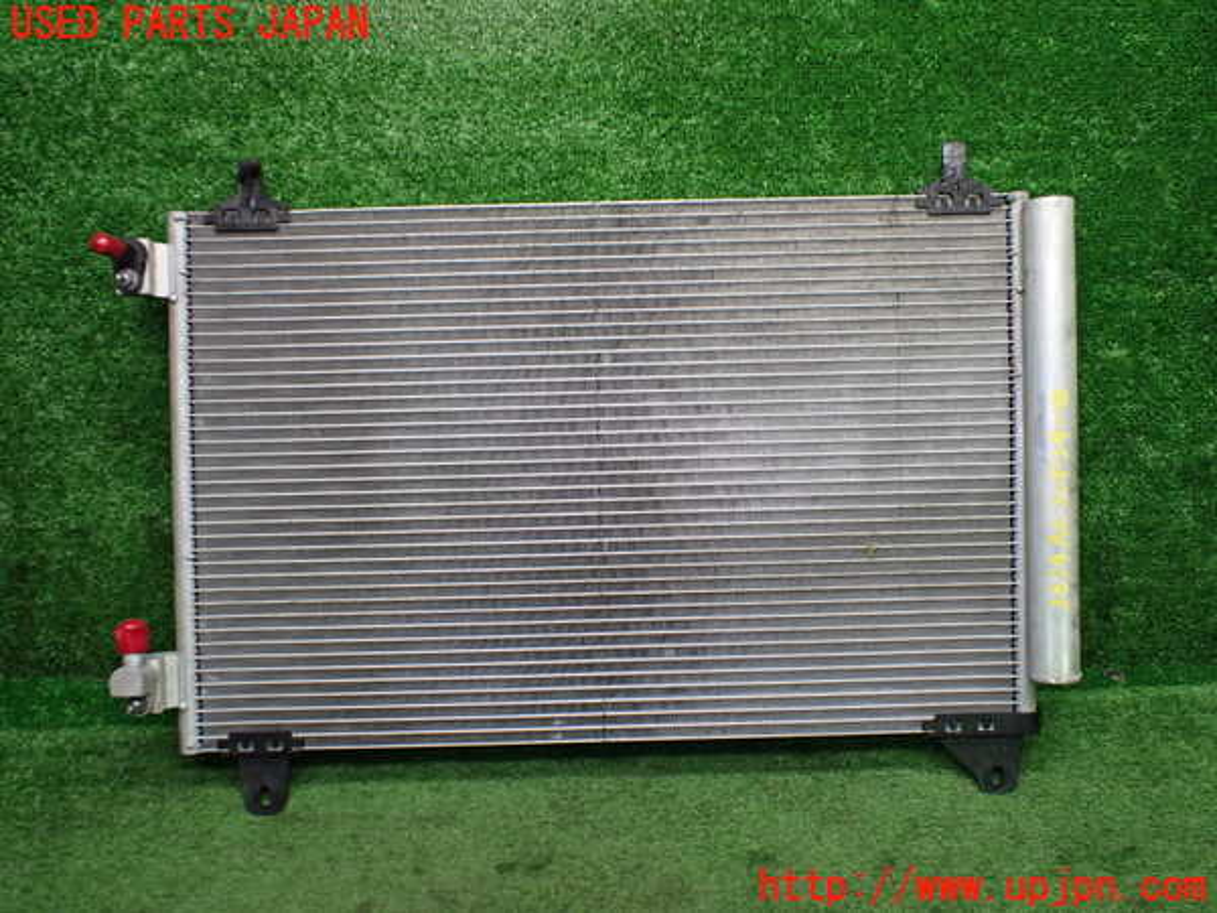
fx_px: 1055
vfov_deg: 46.8
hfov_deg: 60.0
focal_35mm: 30
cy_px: 456
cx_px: 608
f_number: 2.3
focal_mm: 5.4
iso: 400
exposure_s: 1/125
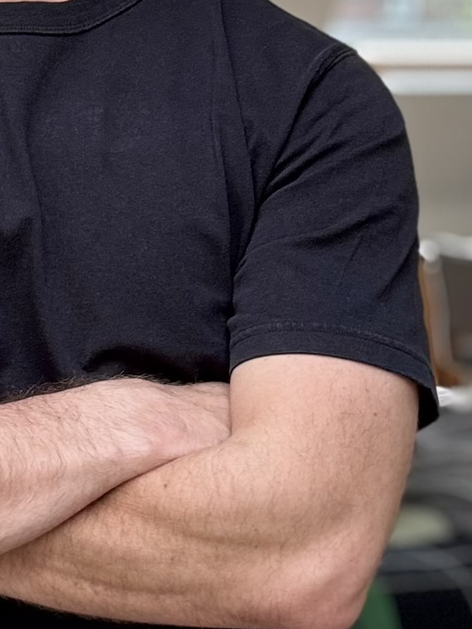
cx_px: 18
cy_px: 117
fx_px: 1473
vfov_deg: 23.7
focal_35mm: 81
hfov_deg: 17.8
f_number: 1.9
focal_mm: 2.69
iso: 25
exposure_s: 1/122
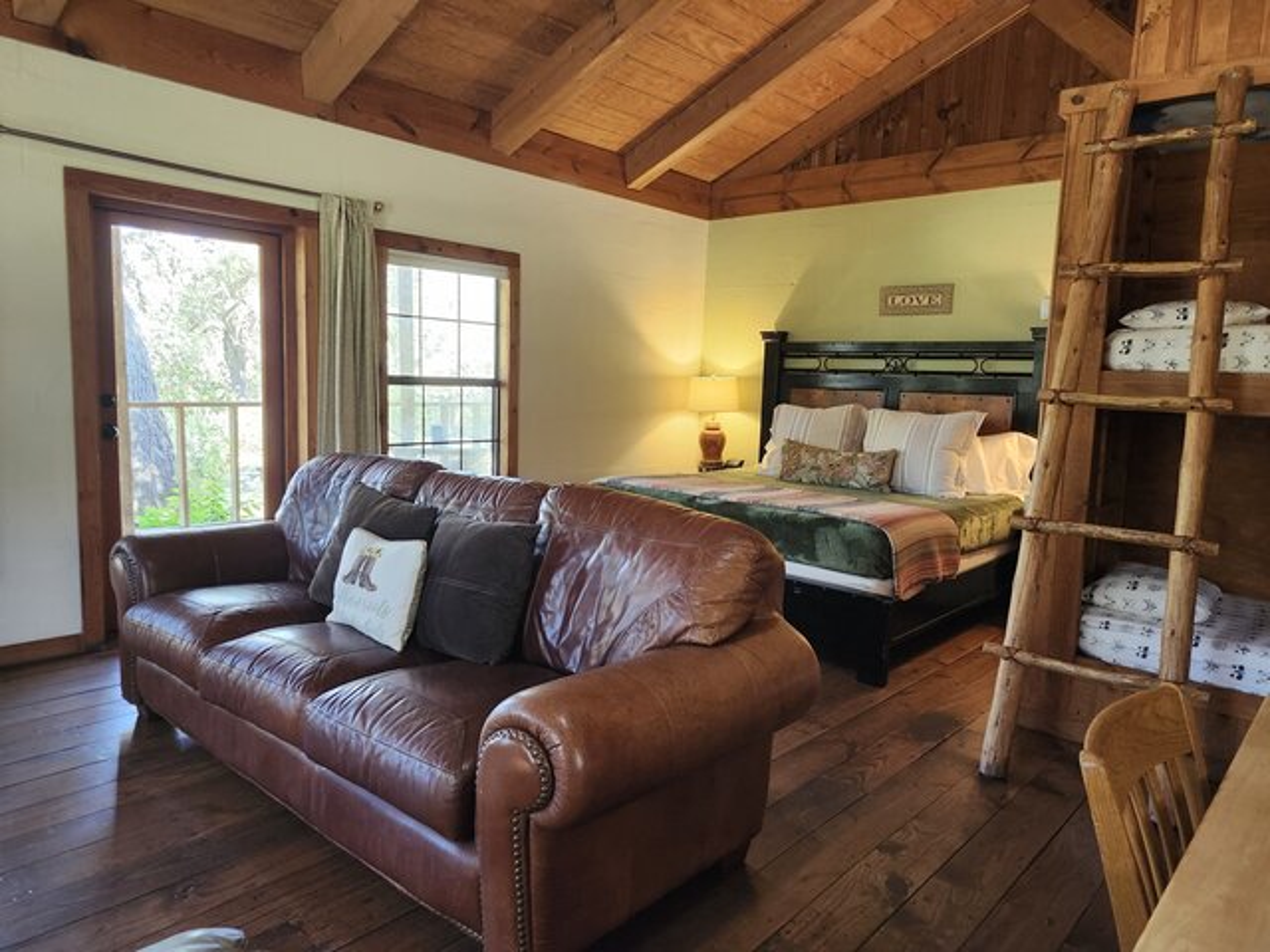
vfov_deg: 58.9
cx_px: 635
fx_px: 844
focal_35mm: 23
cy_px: 476
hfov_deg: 73.9
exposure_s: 1/120
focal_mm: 5.54
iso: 640
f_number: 1.8
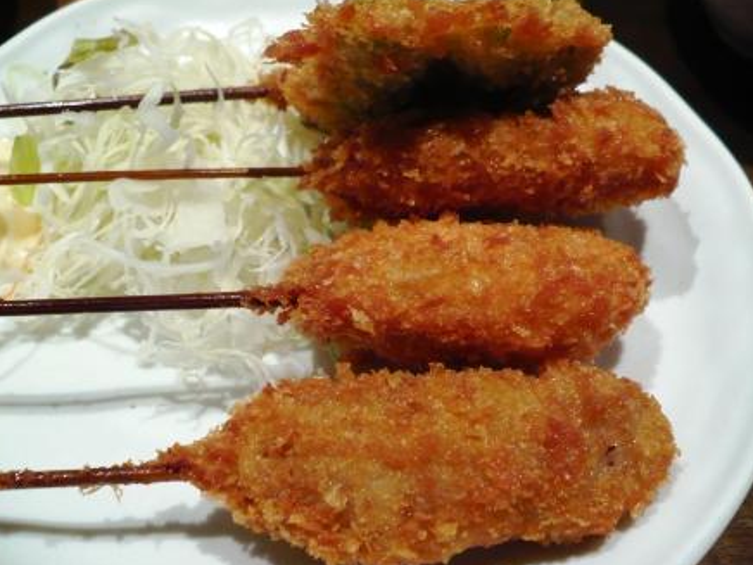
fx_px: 827
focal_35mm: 38
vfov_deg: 37.7
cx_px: 373
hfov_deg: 49.0
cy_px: 282
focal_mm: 6.1
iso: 200
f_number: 2.8
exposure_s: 1/15
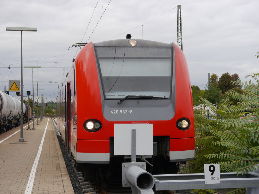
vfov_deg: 20.4
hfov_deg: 27.0
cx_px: 130
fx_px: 539
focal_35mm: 72
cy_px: 95
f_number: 6.3
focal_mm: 34
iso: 160
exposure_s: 1/125
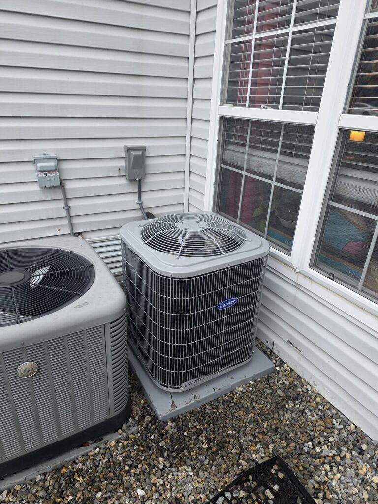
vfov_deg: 73.9
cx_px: 189
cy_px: 252
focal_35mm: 23
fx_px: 335
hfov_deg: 58.9
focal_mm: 6.3
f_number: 1.7
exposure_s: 1/180
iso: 80
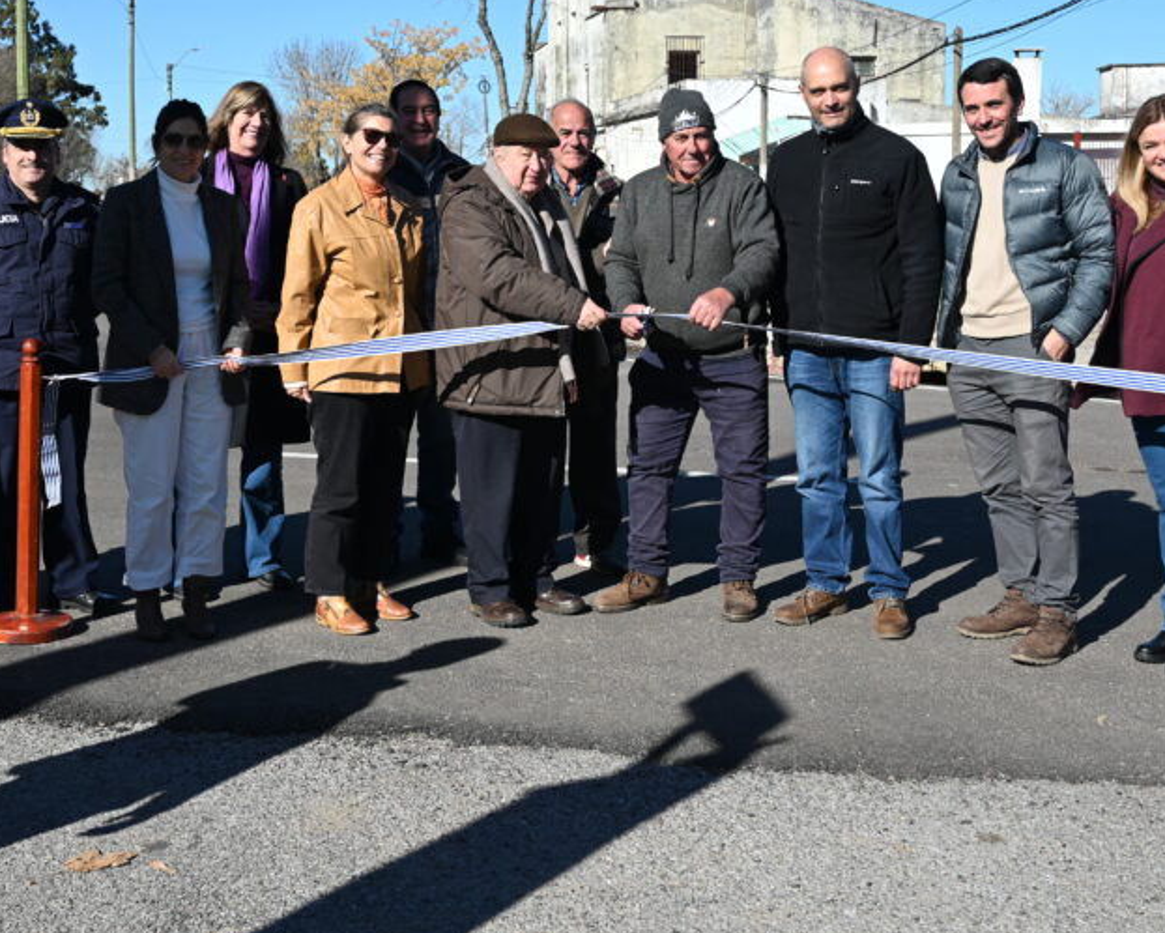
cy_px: 344
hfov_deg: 34.7
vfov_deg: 28.0
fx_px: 1863
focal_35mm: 54
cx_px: 555
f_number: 7.1
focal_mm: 35
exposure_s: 1/400
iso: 100
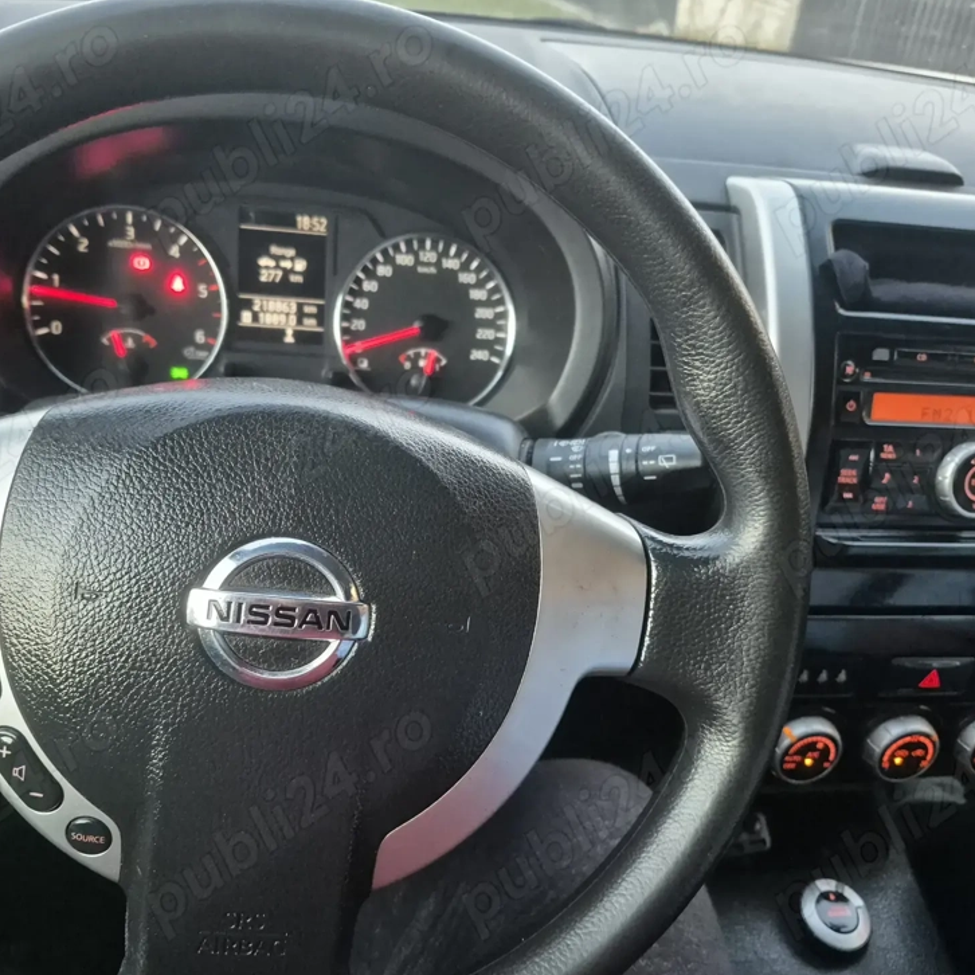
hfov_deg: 57.2
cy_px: 498
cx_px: 445
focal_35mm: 28
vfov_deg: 57.3
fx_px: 892
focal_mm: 5.4
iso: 2000
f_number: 1.8
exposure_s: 1/100
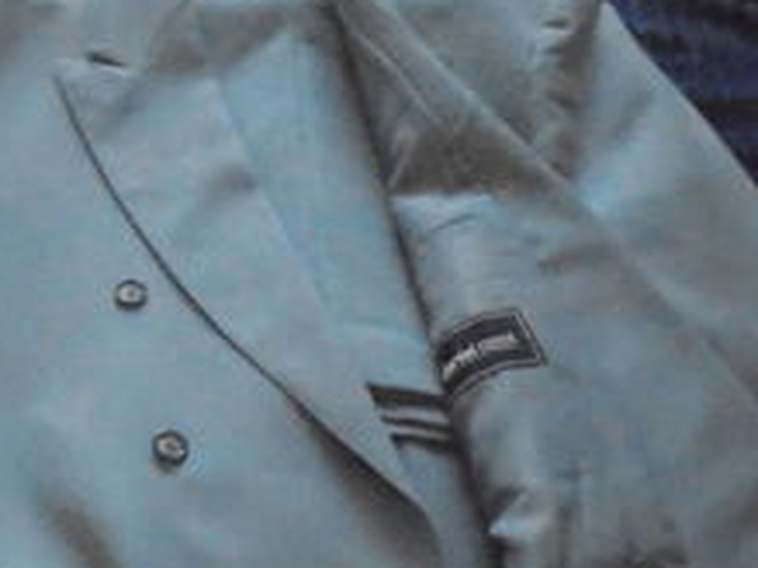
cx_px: 149
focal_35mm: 57
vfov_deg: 25.0
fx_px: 1247
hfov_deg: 32.8
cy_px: 492
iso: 1600
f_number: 3.5
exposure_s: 1/30
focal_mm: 4.6
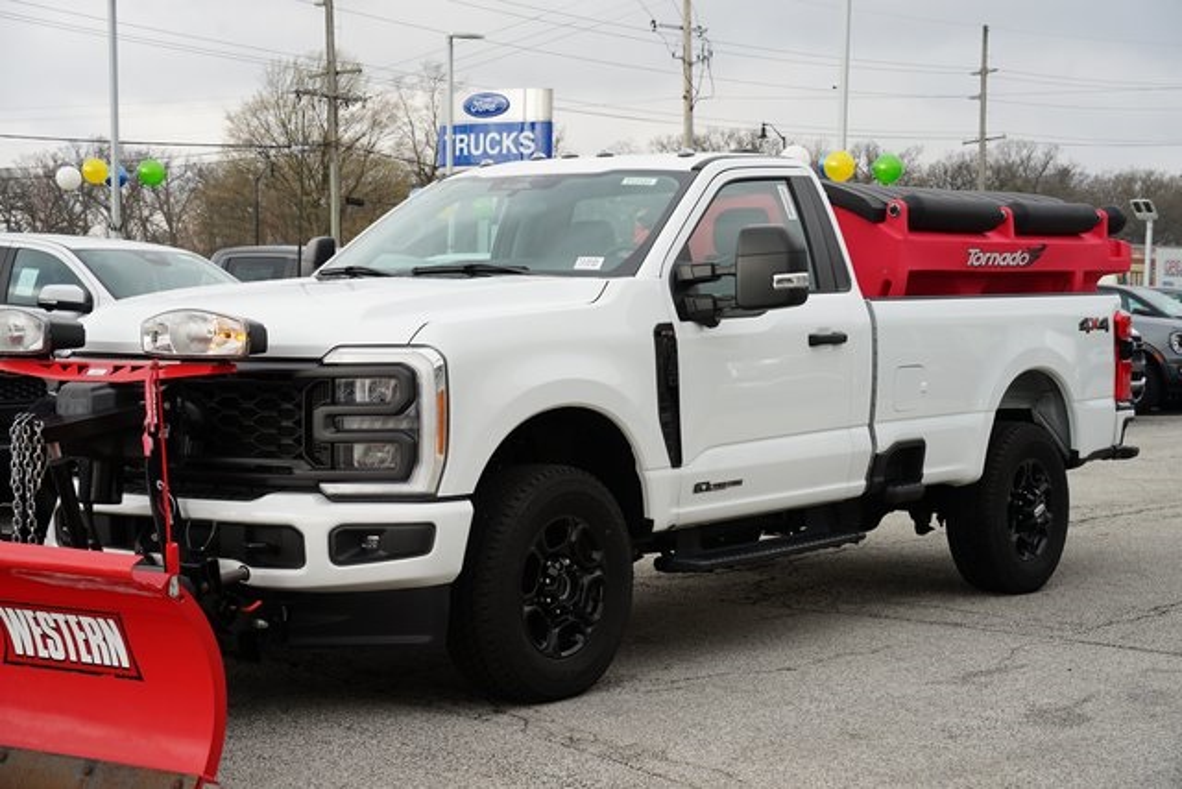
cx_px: 591
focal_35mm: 61
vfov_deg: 22.3
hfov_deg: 32.9
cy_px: 394
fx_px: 2003
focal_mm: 61
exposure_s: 1/100
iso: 100
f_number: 8
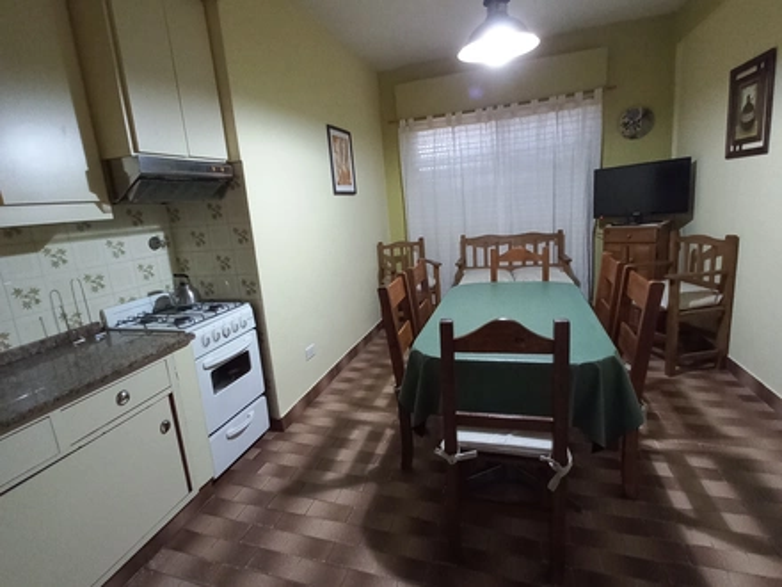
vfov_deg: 89.9
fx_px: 294
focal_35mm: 13
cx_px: 391
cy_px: 294
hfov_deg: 106.2
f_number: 2.2
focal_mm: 1.42
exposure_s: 1/14.3
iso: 320
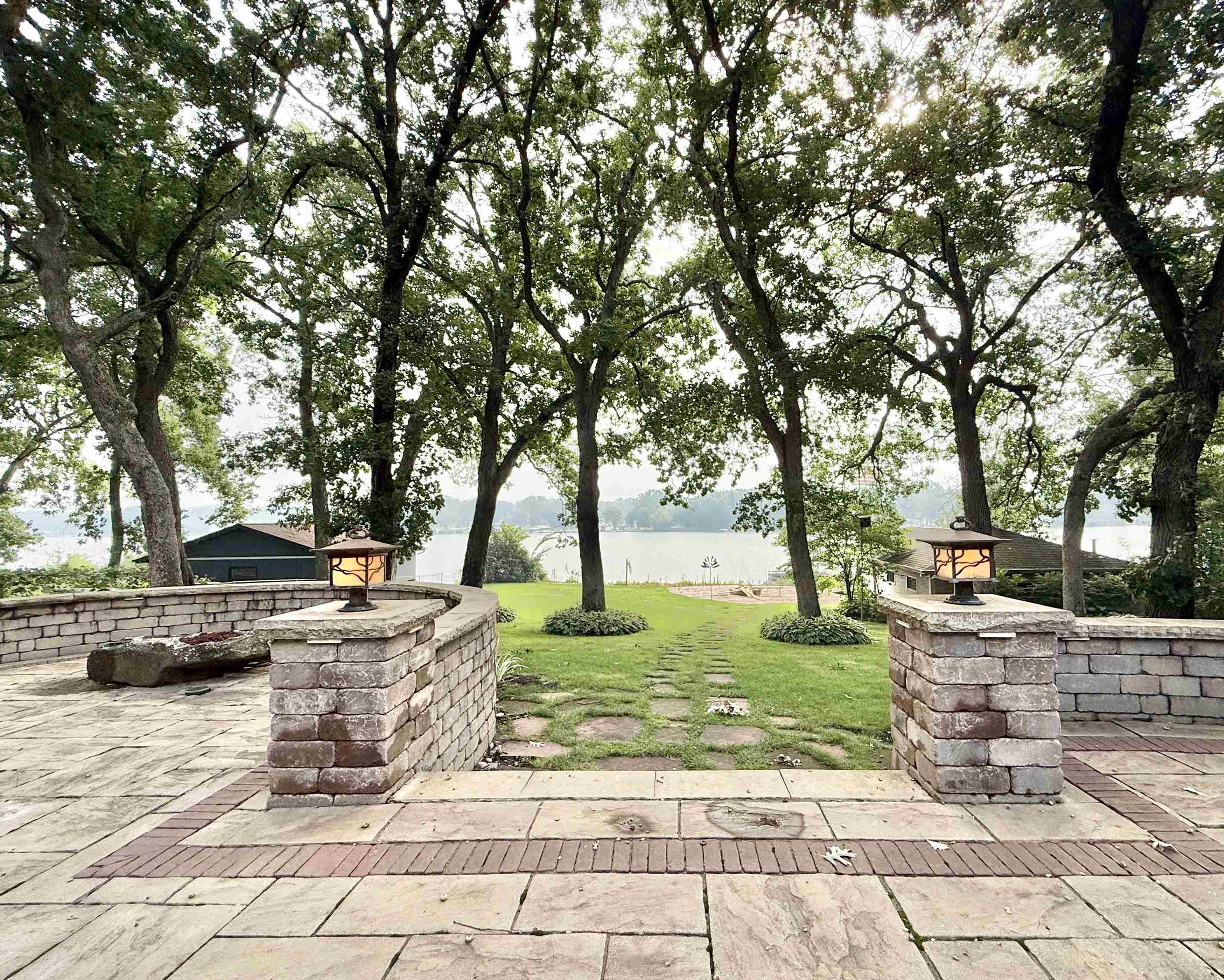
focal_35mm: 15
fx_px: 543
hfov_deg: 96.6
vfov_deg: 84.0
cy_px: 495
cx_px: 660
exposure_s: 1/679
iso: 64
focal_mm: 2.22
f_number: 2.2
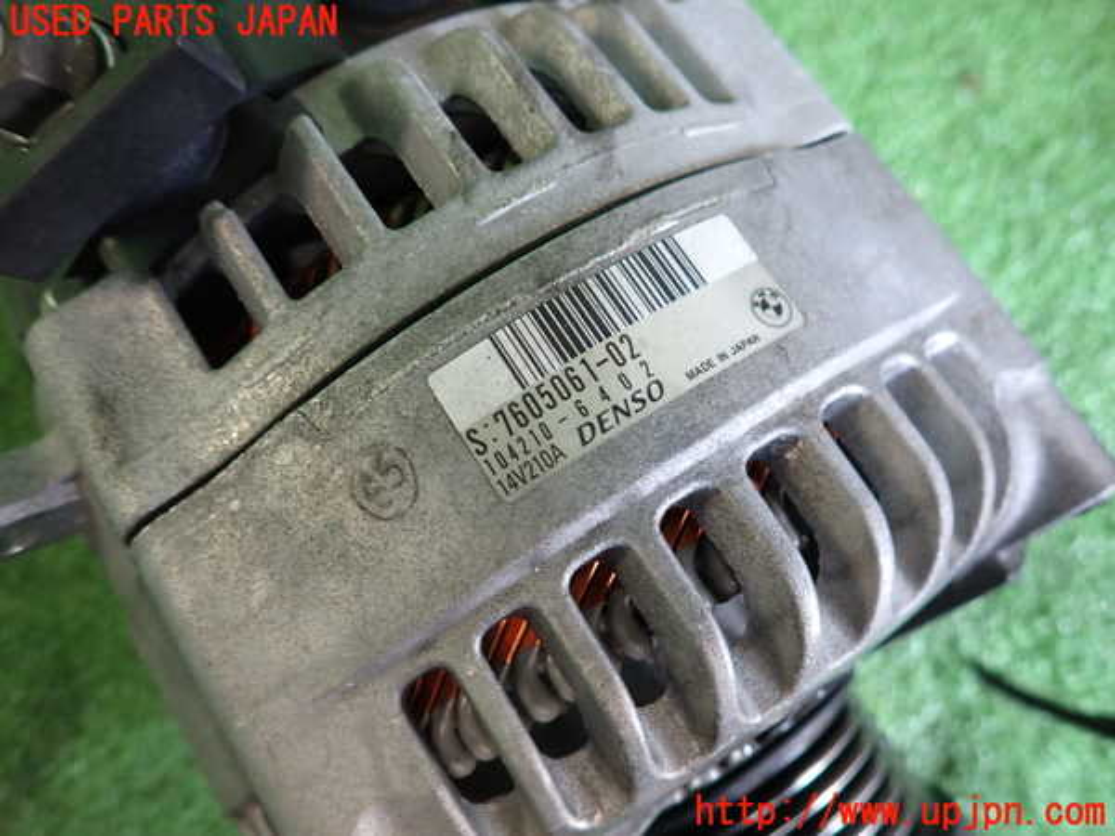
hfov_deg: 69.4
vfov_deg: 54.9
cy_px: 418
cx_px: 558
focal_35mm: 25
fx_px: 805
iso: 200
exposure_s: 1/30
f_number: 2
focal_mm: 4.5
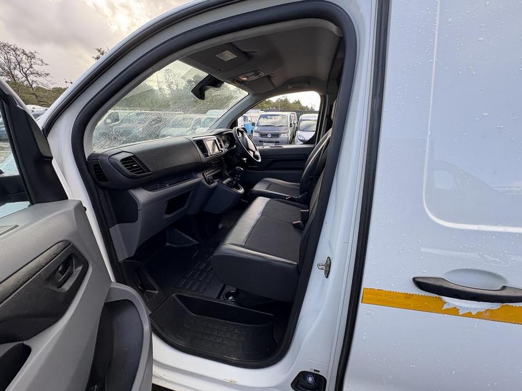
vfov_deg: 85.7
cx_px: 261
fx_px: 211
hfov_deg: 102.1
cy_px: 196
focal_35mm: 14
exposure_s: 1/177
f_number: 2.2
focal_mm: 2.22
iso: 50
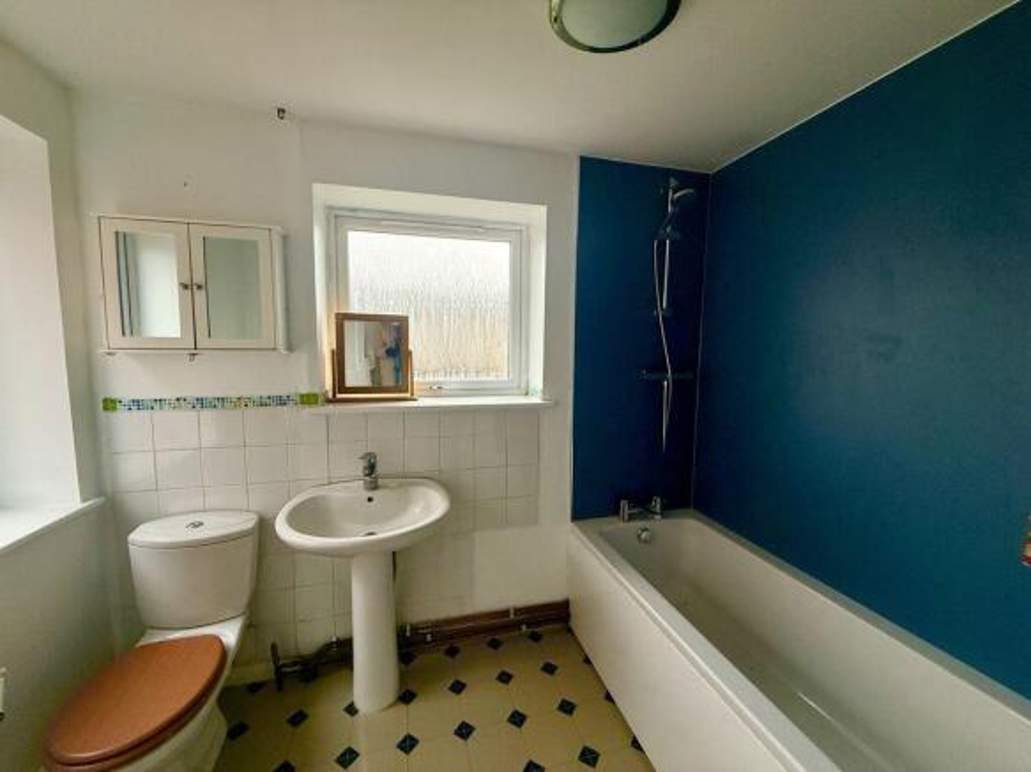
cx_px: 516
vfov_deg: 85.7
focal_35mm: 14
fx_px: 417
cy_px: 386
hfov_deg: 102.1
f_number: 2.2
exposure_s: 1/99
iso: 160
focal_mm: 2.22
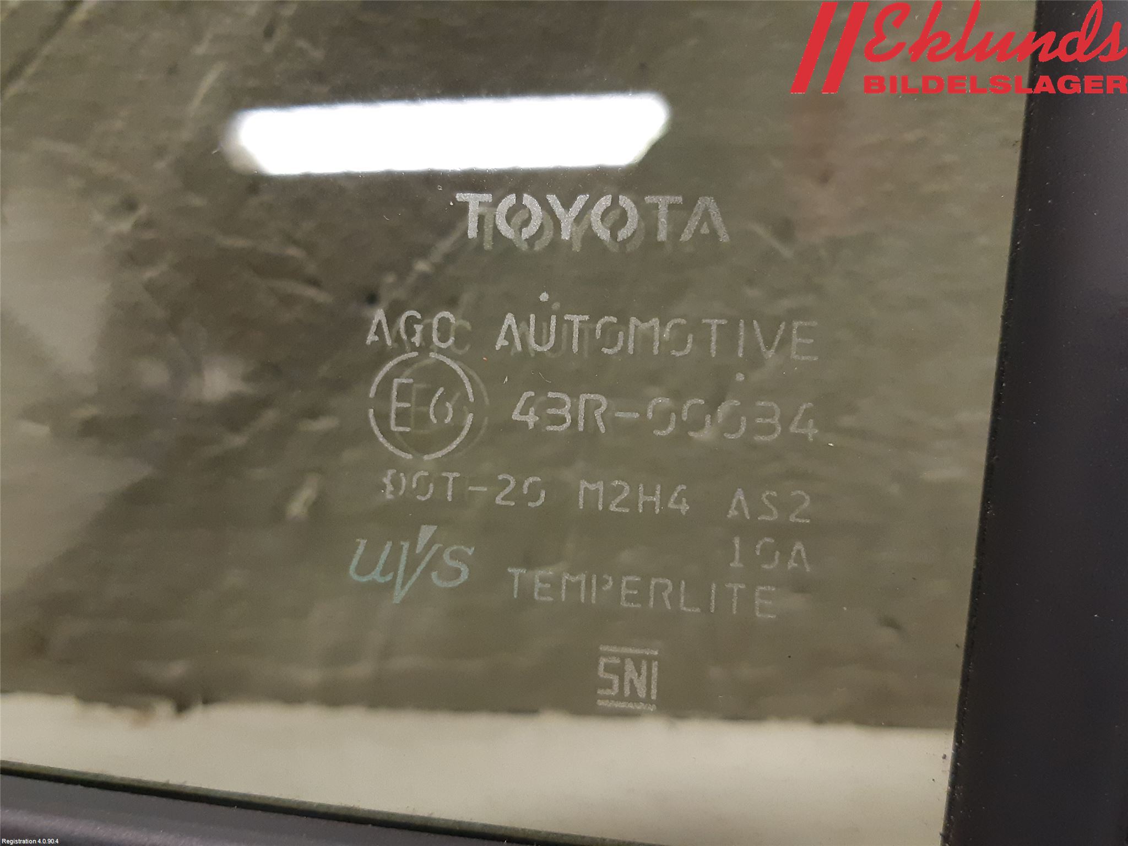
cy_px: 423
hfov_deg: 67.3
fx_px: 847
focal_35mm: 26
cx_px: 564
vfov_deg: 53.1
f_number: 1.7
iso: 250
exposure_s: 1/50
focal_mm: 3.93
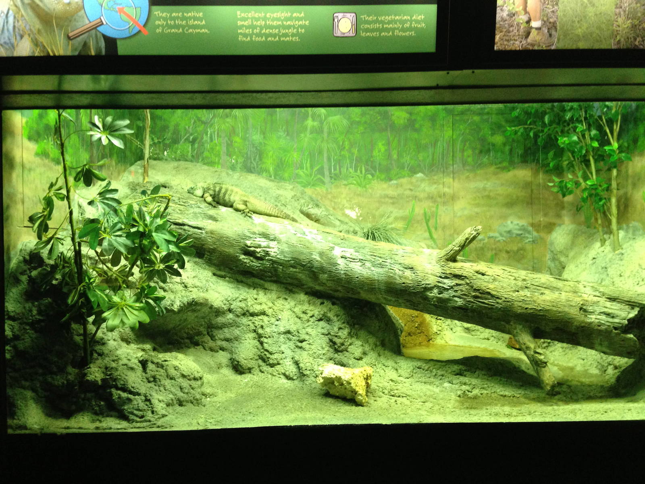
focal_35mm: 33
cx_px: 322
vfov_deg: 42.9
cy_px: 242
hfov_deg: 55.4
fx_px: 615
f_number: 2.4
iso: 250
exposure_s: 1/20
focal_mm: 4.13
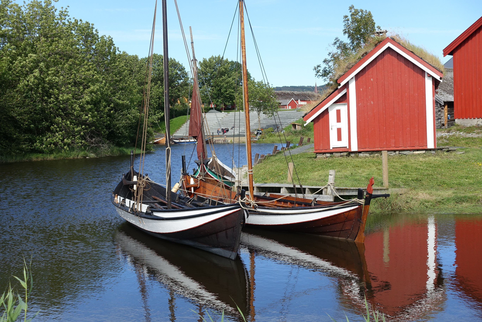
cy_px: 161
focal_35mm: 55
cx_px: 241
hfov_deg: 36.2
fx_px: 736
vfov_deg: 24.6
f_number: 5.6
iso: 125
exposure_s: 1/400
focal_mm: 20.25
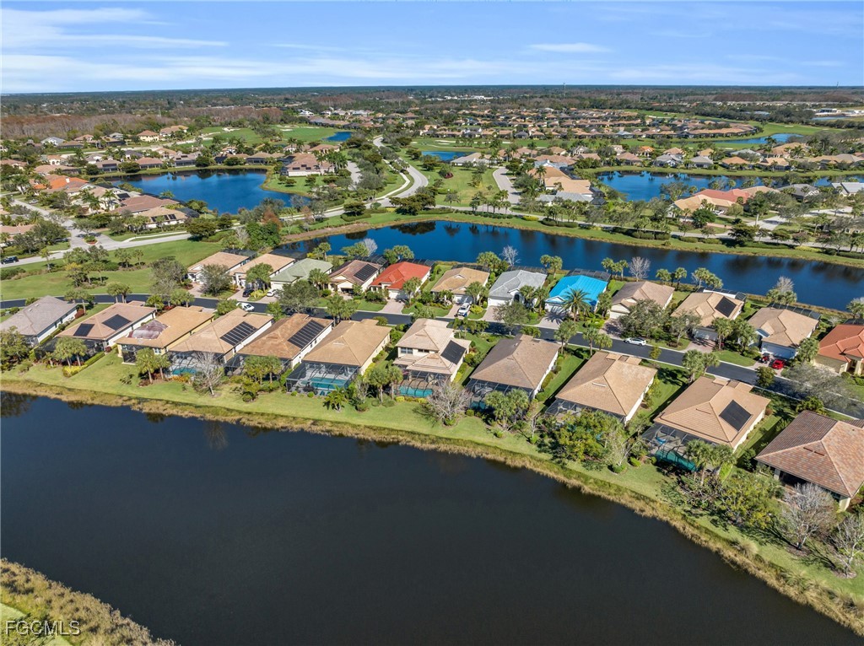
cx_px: 432
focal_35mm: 24
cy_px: 323
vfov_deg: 56.7
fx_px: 598
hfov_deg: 71.6
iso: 100
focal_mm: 12.29
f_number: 4
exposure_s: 1/1000
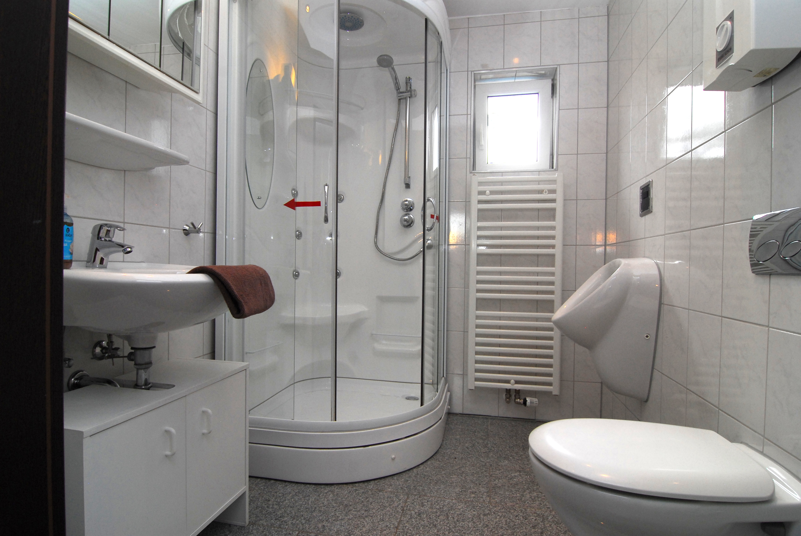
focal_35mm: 18
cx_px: 400
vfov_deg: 67.5
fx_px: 401
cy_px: 268
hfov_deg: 89.9
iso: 400
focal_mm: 12
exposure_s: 1/60
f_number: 8
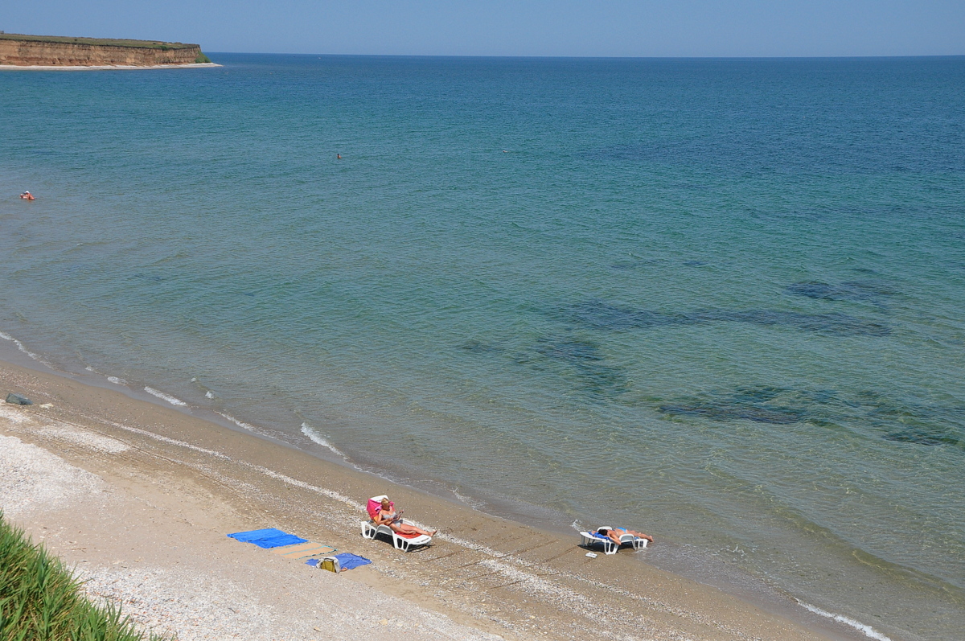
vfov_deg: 28.0
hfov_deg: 41.2
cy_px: 320
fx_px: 1285
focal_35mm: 48
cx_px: 482
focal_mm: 32
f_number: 8
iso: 400
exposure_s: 1/1250
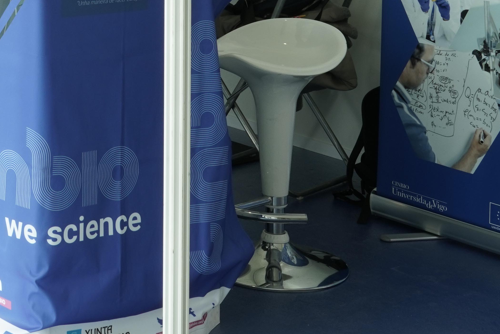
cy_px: -154
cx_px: -174
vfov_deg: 11.9
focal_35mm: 110
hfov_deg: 17.3
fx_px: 1528
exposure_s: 1/30
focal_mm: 29
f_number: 18
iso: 320
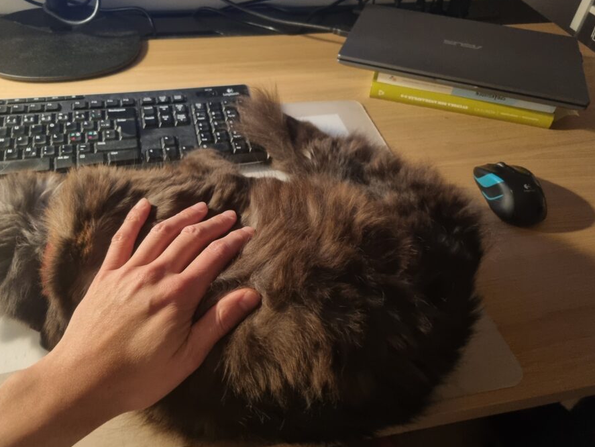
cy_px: 216
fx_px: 516
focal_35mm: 30
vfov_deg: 46.8
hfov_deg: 59.8
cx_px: 263
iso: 640
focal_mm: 5.4
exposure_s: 1/24
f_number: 1.8
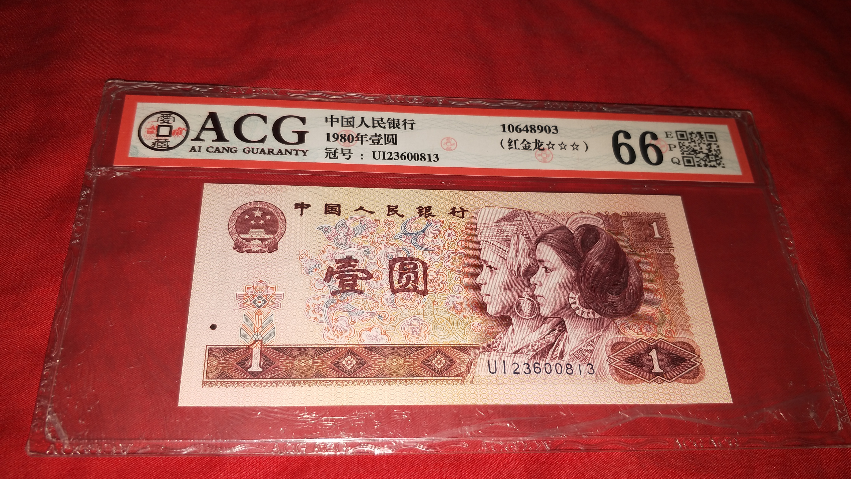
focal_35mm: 28
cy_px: 236
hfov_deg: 67.9
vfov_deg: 41.5
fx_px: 632
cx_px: 420
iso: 50
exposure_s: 1/100
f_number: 1.7
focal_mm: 4.27
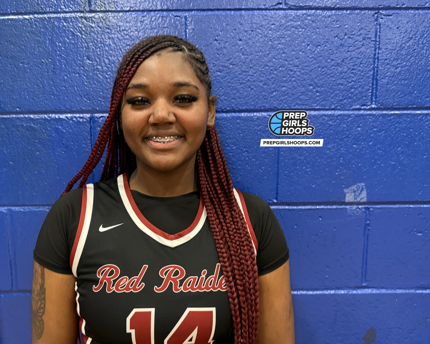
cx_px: 178
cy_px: 216
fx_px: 420
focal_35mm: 33
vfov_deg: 44.2
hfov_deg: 53.9
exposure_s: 1/60
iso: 500
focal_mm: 6.76
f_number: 1.78
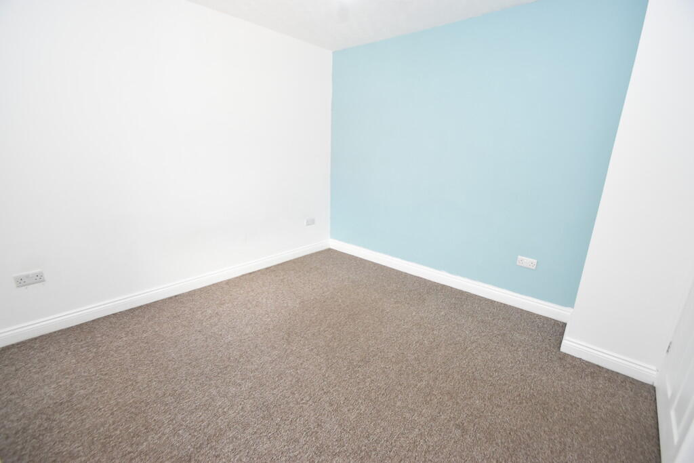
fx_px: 289
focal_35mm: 15
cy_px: 232
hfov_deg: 100.4
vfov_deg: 77.3
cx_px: 347
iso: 800
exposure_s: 1/100
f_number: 5
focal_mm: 10
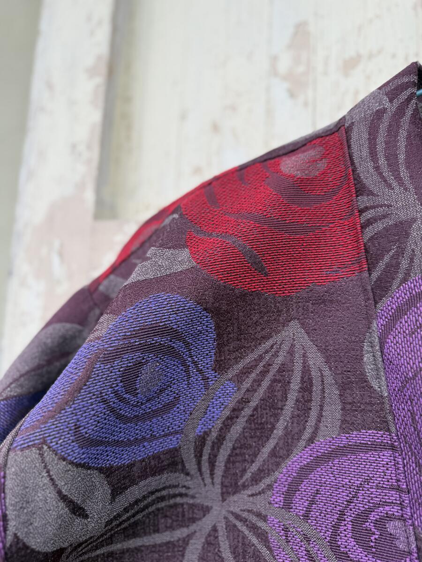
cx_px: 211
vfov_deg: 71.6
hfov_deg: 56.8
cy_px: 281
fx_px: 390
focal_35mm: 24
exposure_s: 1/379
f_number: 1.78
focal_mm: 6.76
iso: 80
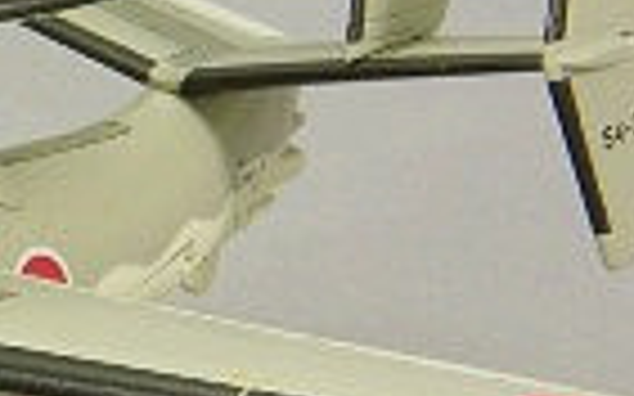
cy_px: 250
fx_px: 8981
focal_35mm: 520
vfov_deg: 2.5
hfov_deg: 4.0
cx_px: -256
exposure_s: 1/1.25
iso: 400
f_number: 32
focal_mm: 75
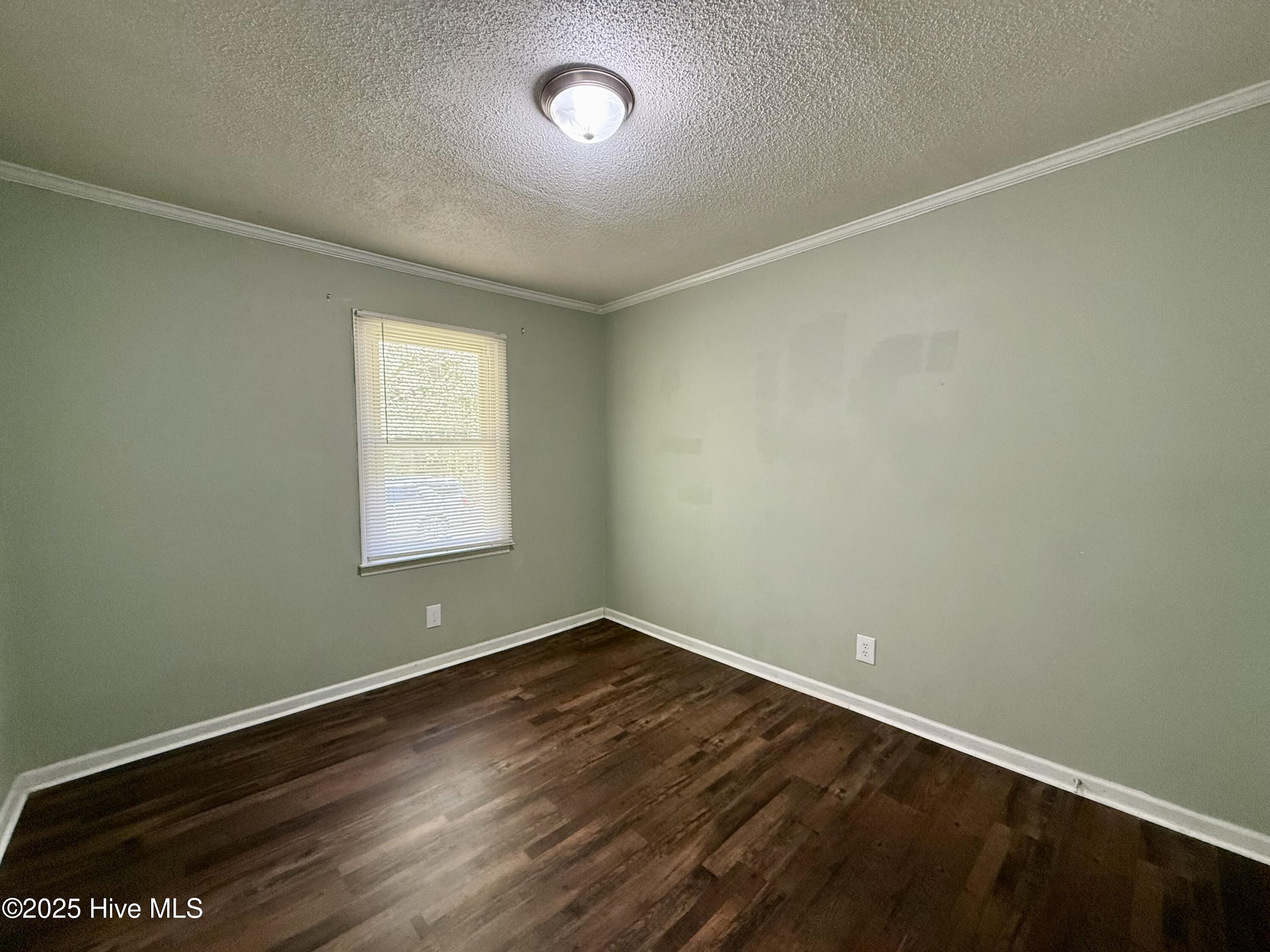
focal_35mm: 14
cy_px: 476
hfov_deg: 102.1
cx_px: 635
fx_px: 514
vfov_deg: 85.7
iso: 400
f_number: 2.2
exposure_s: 1/120
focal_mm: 2.22
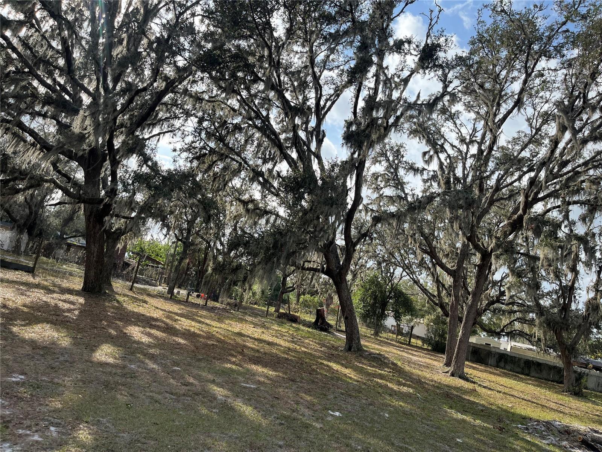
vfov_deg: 53.1
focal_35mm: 26
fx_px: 452
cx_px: 301
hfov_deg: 67.3
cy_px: 226
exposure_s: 1/1957
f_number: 1.6
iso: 50
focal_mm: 5.1
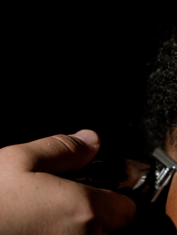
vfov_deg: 8.4
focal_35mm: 233
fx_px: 1588
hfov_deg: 6.3
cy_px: 272
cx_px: 228
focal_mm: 75
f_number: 2.8
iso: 500
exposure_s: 1/200
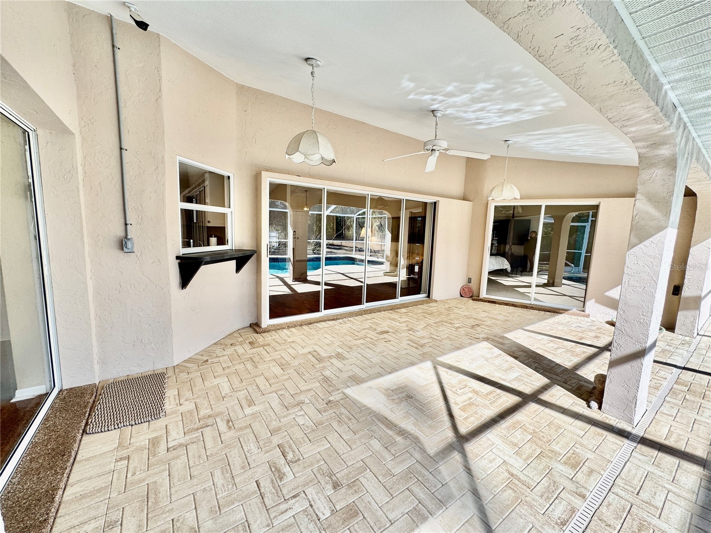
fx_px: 288
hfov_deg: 102.1
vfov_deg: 85.7
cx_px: 356
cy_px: 266
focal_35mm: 14
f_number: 2.2
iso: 40
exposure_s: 1/148
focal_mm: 2.22
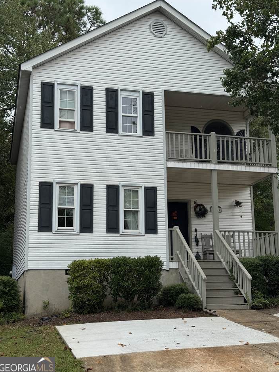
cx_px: 140
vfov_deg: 38.9
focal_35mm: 49
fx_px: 527
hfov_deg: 29.7
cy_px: 186
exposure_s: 1/1076
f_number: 1.78
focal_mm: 6.76
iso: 64
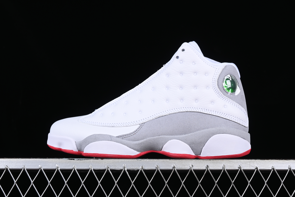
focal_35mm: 75
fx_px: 615
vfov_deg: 18.2
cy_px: 98
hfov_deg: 27.0
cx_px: 148
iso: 160
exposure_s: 1/125
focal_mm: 50
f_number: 8
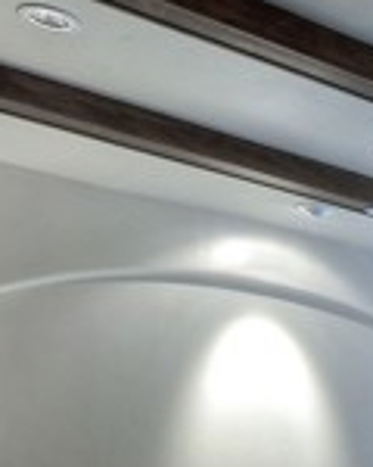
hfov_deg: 15.4
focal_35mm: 72
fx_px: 994
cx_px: 811
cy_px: 568
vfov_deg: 23.9
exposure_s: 1/10
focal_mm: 12
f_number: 7.1
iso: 200
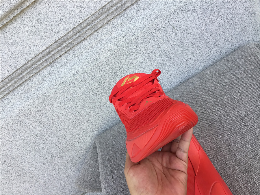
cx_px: 130
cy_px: 98
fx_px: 233
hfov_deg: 58.4
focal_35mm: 31
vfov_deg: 45.4
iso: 25
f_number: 2.4
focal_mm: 3.3
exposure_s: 1/210
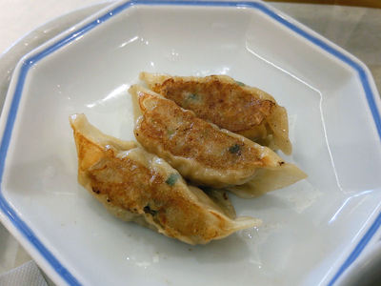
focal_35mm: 30
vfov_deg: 46.8
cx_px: 190
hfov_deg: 60.0
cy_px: 143
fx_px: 330
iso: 50
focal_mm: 4.06
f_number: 1.94
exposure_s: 1/59
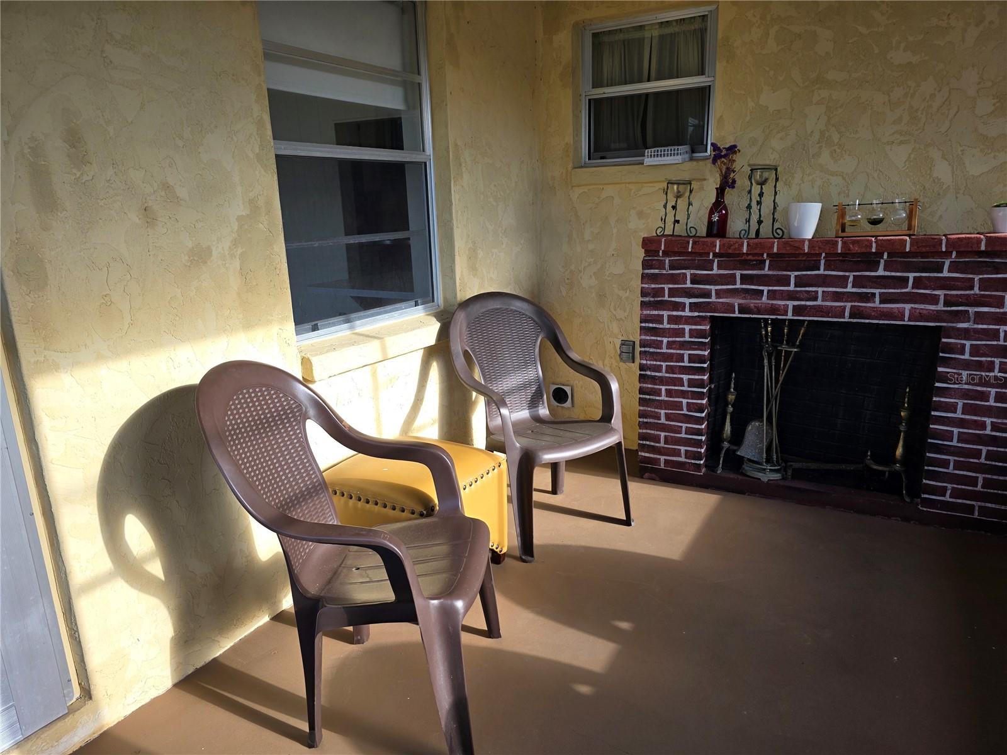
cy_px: 378
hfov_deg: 73.9
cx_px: 504
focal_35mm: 23
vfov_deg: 58.9
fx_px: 669
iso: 32
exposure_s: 1/180
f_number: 1.7
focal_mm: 6.3
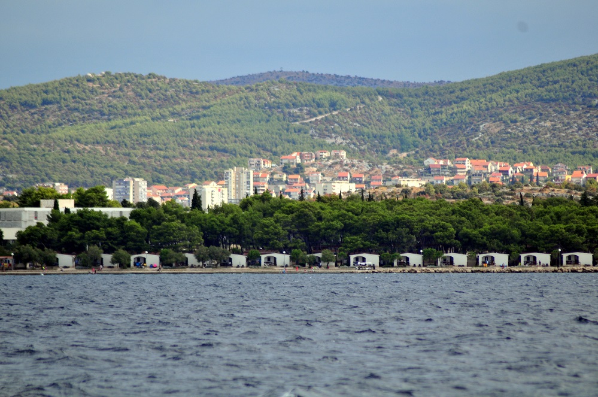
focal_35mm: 405
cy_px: 198
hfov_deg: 5.1
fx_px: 6718
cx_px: 299
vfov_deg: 3.4
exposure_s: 1/1250
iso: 320
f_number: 5.3
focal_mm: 270
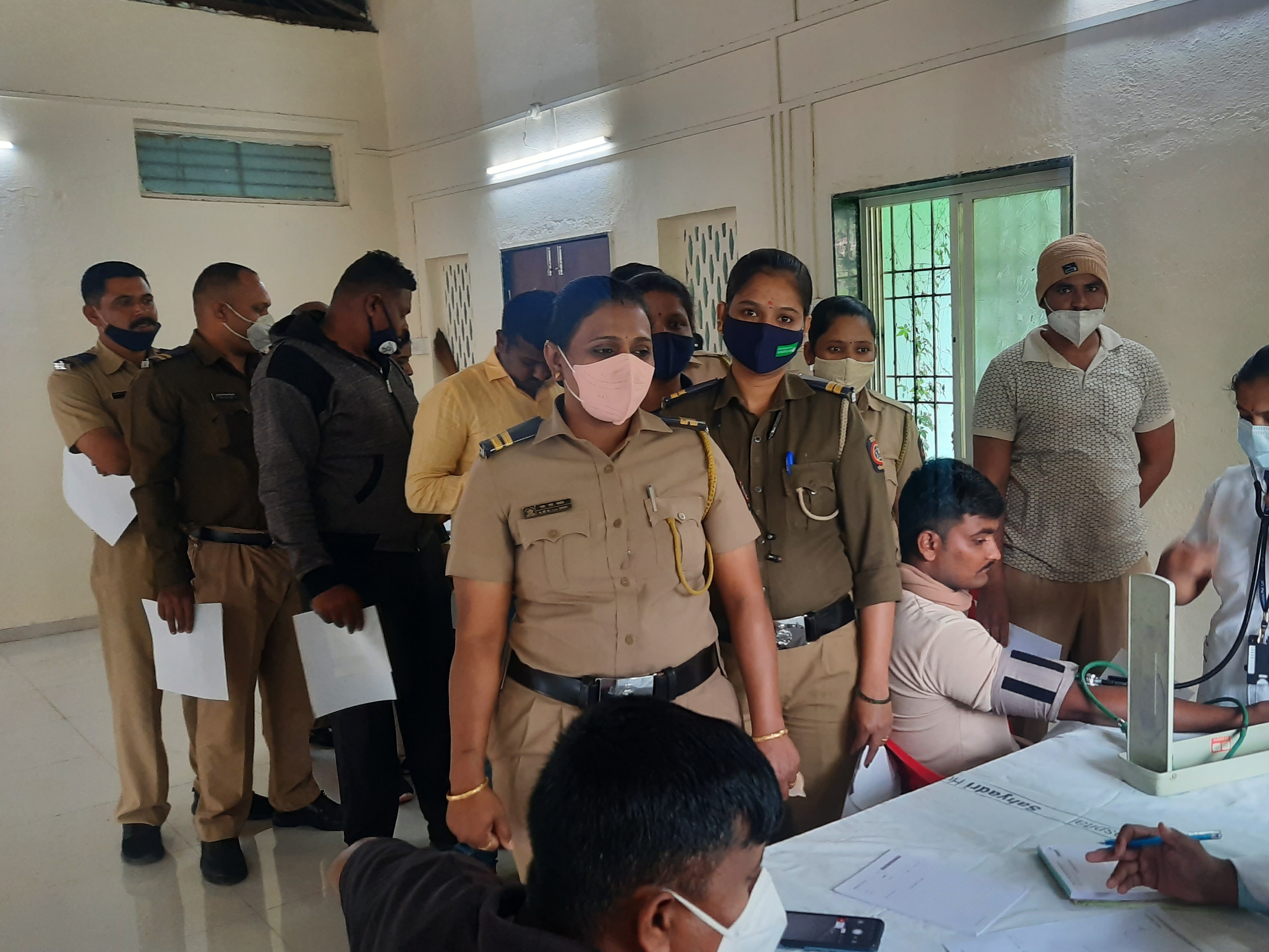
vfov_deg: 44.1
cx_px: 773
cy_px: 505
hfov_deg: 56.3
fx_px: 1173
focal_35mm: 32
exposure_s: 1/50
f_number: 2
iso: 125
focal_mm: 4.6
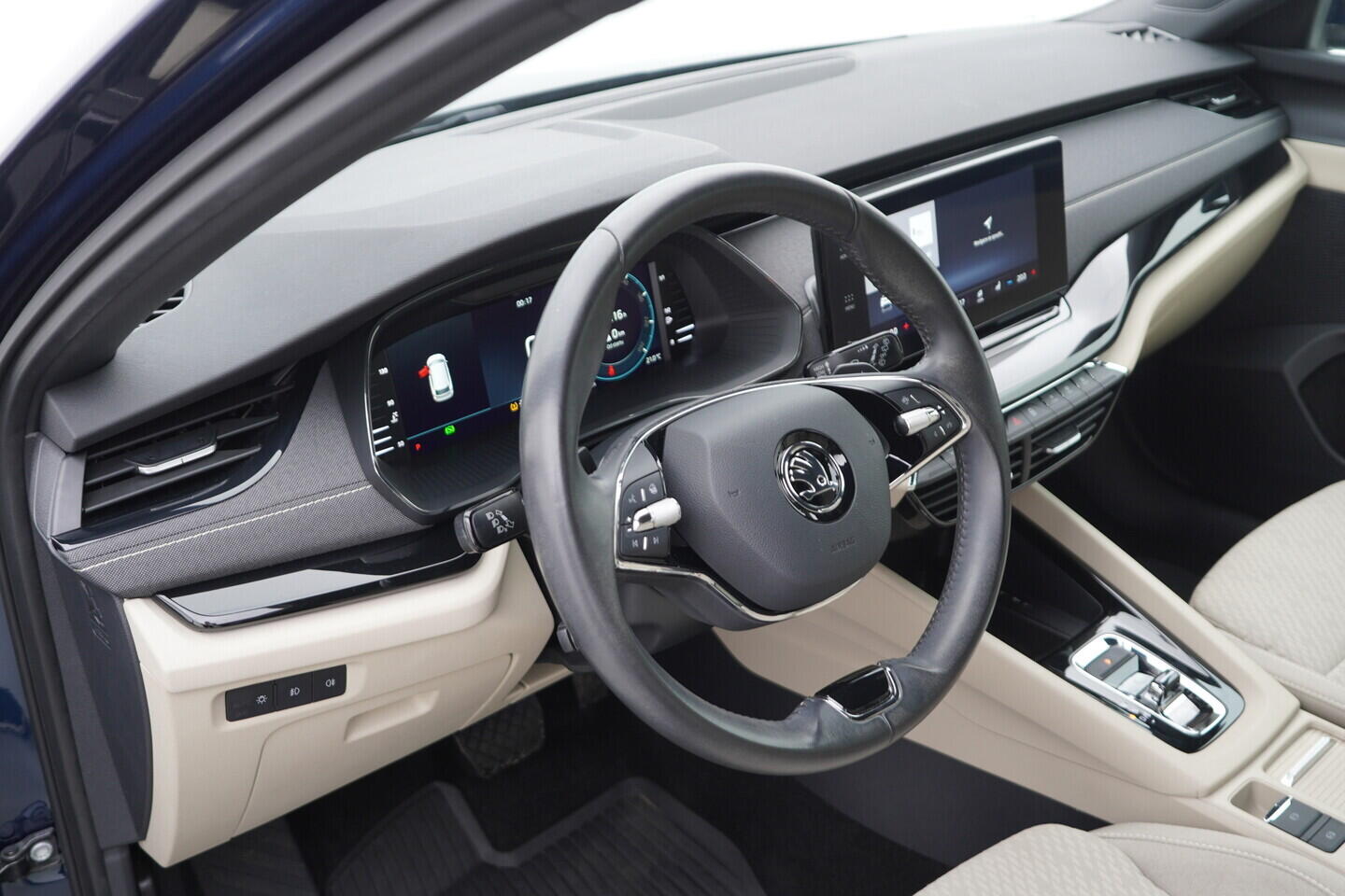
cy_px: 448
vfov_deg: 36.9
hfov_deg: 53.1
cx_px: 672
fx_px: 1345
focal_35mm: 36
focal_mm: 24
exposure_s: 1/30
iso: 200
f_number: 3.2
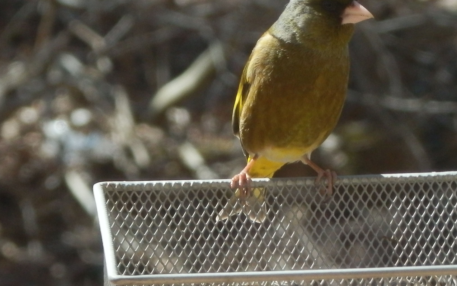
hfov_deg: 2.9
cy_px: 265
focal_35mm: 725
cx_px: 338
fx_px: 9030
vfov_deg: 1.8
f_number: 6.5
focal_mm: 53.9
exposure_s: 1/200
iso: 200
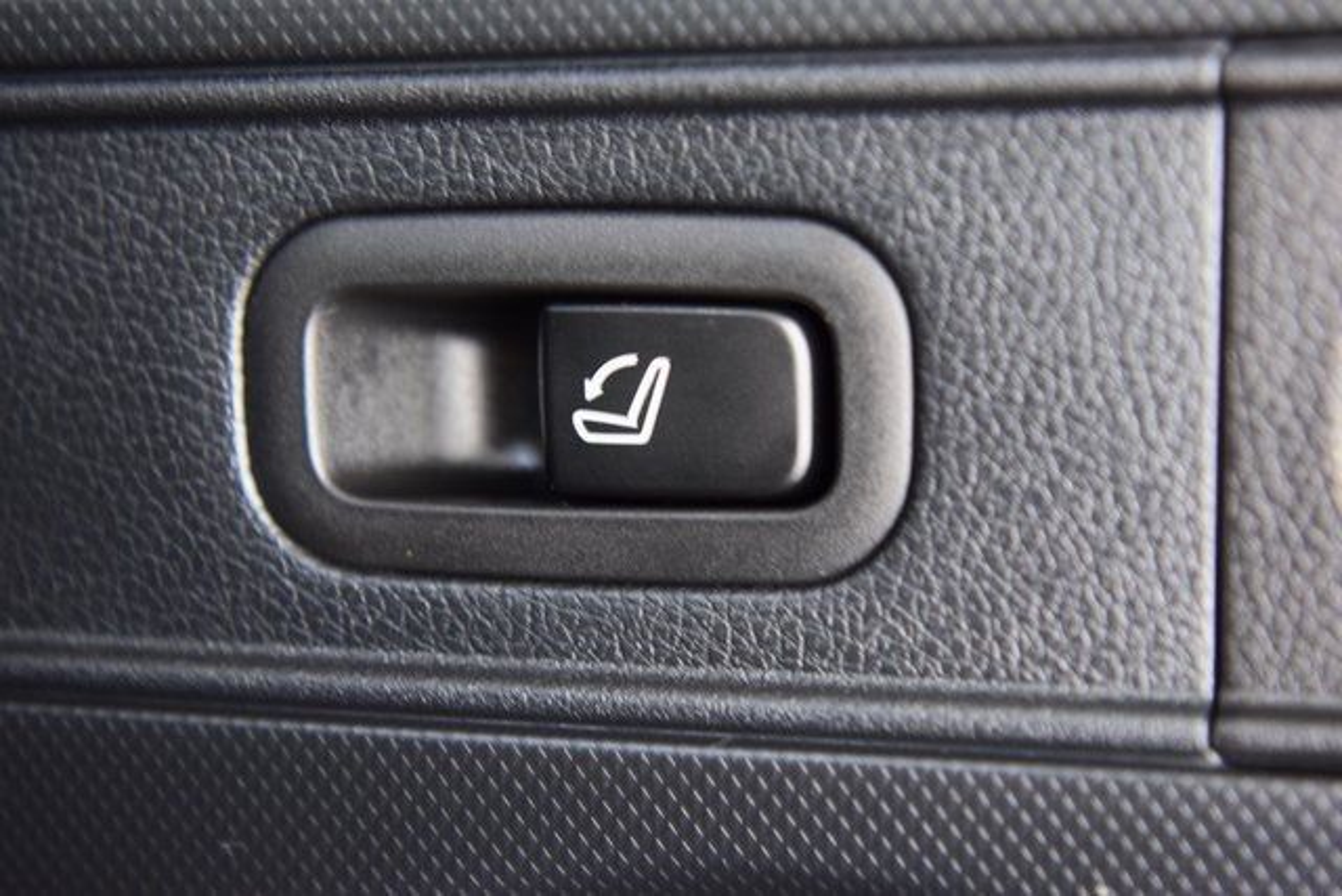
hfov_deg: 30.5
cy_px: 448
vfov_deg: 20.6
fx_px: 2461
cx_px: 671
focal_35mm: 66
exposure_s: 1/2
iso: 1600
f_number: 2.8
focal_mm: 44
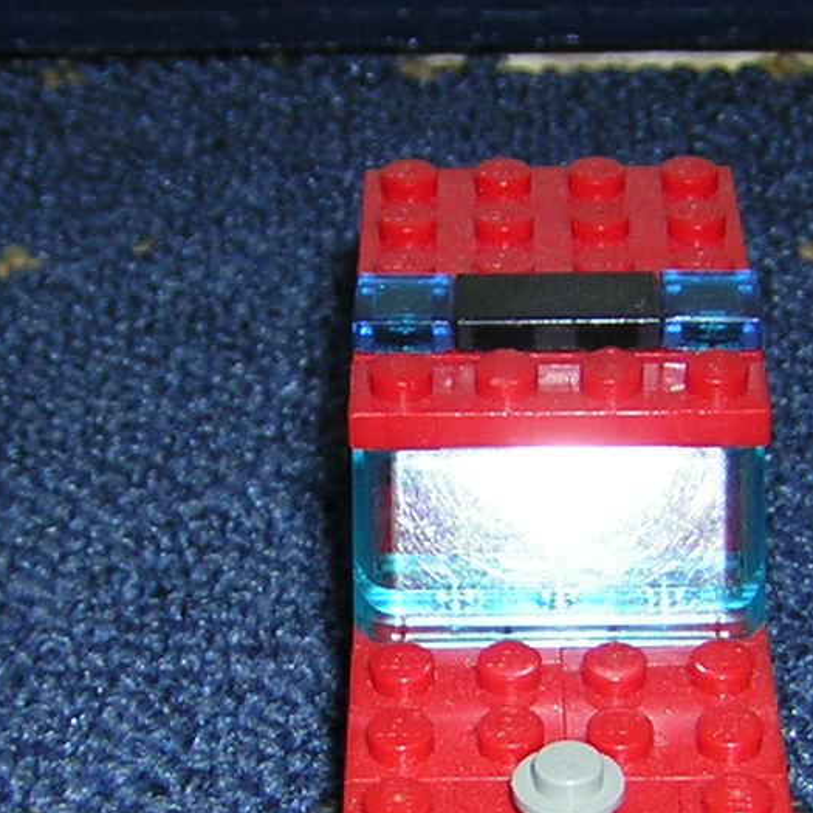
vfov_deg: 17.8
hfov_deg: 17.9
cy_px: 643
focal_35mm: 97
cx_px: 505
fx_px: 2577
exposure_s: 1/60.1
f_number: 2.6
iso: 50
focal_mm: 4.7
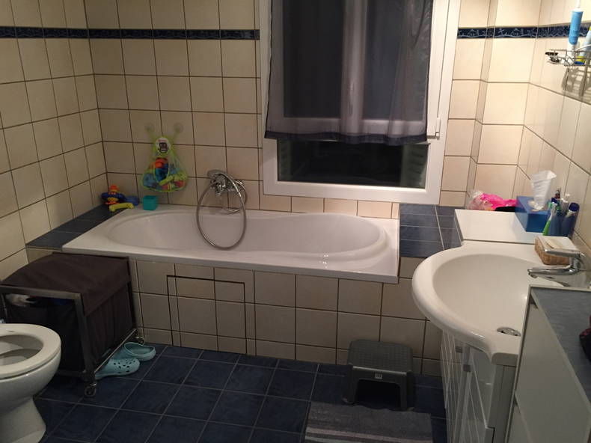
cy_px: 222
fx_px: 495
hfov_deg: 61.7
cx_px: 296
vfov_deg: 48.2
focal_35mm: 29
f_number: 2.2
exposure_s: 1/33
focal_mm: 4.15
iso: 200
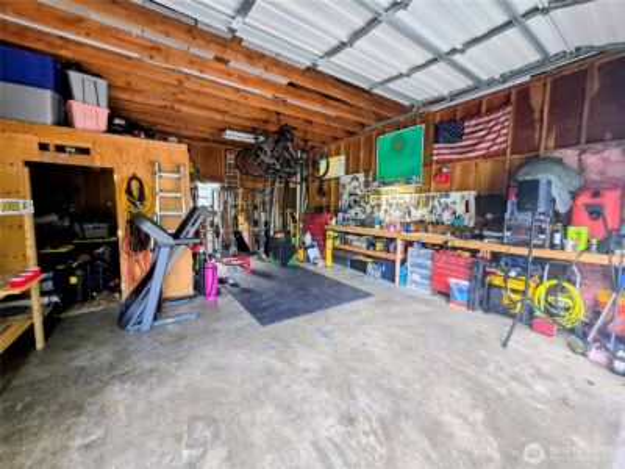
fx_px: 235
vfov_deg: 89.9
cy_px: 234
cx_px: 312
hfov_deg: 106.2
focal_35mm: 13
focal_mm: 1.7
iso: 125
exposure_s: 1/60.2
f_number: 2.2
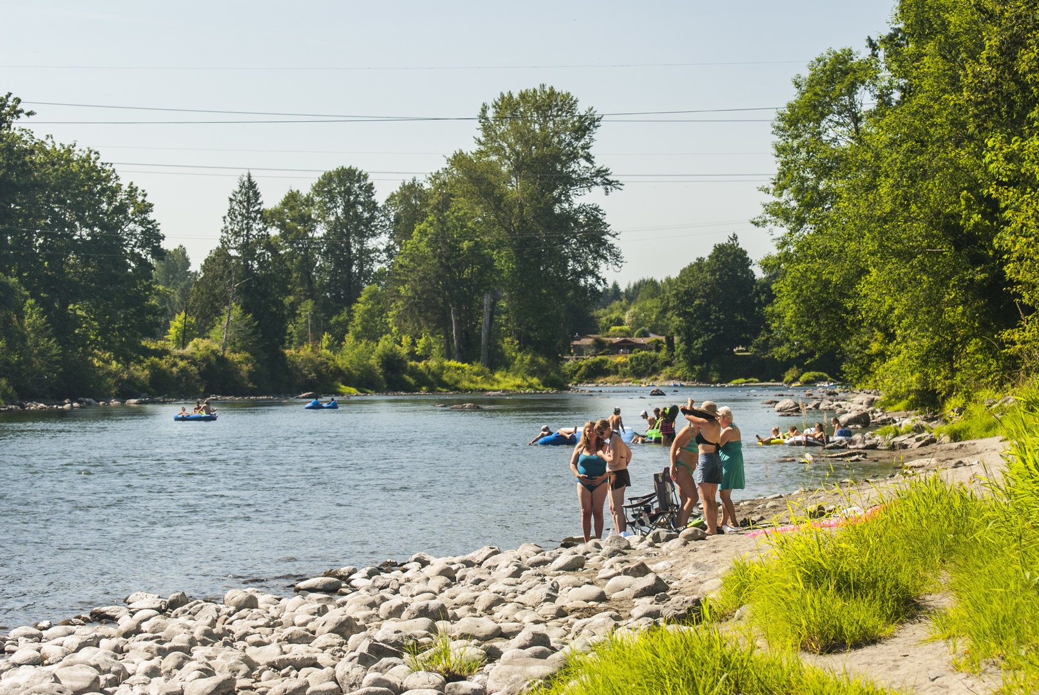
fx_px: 3034
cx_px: 520
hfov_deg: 19.4
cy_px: 348
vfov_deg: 13.1
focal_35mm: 105
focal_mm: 70
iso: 250
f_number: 5
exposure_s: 1/200
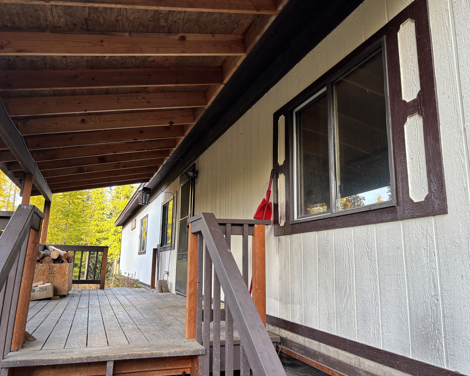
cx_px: 214
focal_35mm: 28
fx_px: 390
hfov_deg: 62.1
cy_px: 184
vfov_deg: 51.5
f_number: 1.6
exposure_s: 1/121
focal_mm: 5.96
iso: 64
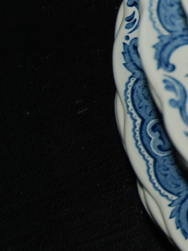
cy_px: 30
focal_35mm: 167
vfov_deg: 11.8
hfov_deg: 8.2
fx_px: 1210
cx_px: 451
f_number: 4
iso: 100
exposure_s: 1/125
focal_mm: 27
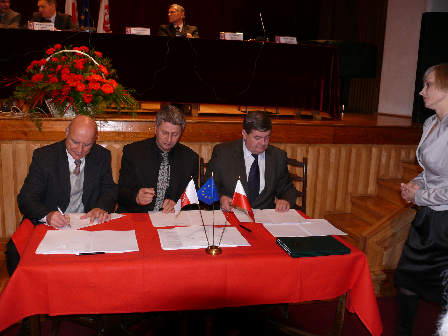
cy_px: 168
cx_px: 224
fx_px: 453
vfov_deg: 40.7
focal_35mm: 35
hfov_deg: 52.6
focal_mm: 7.4
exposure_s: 1/30
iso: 100
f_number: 2.8
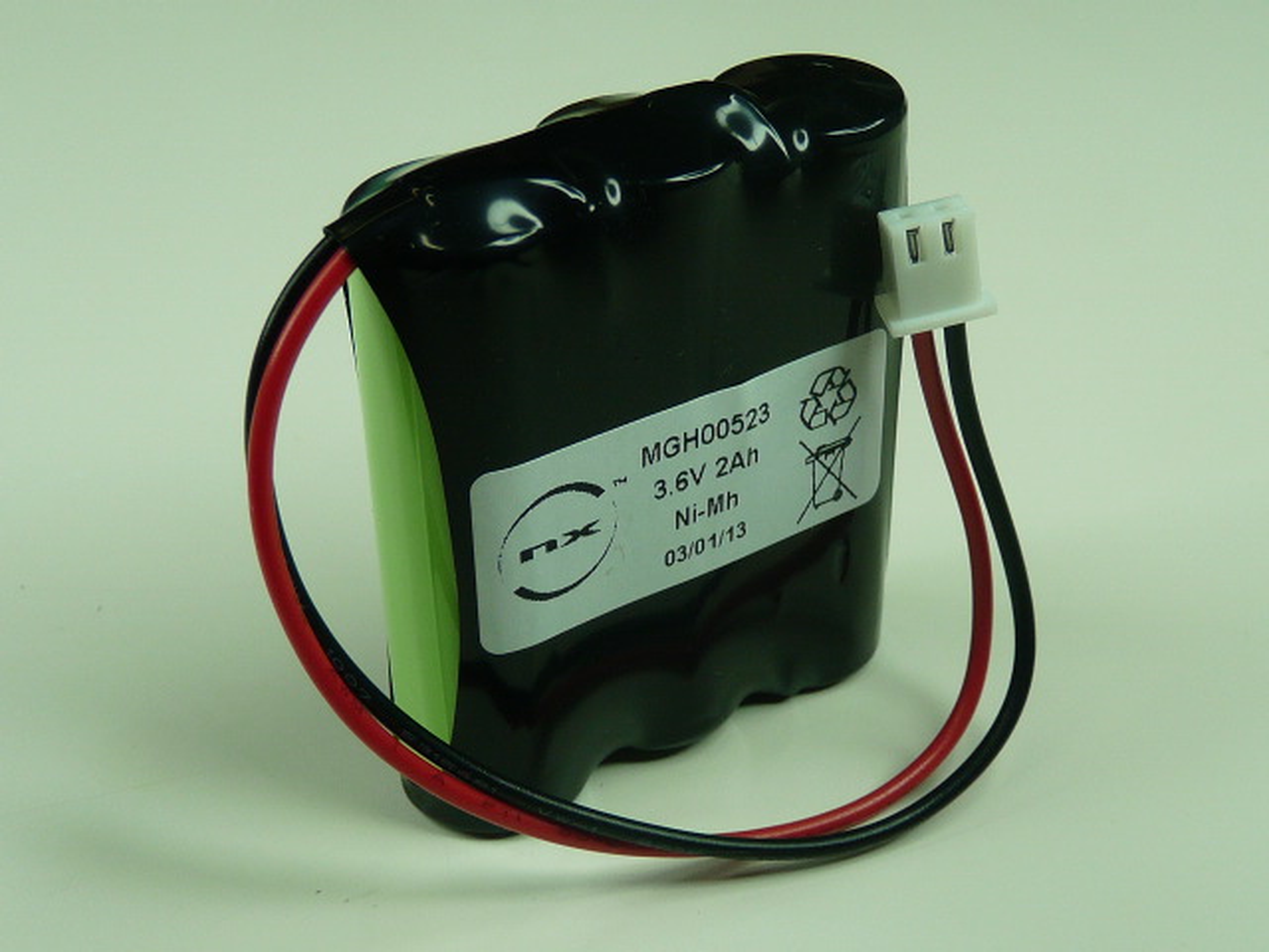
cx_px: 634
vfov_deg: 26.1
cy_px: 476
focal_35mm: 56
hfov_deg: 34.3
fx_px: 2053
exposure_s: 1/100
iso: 100
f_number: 3
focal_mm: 5.6
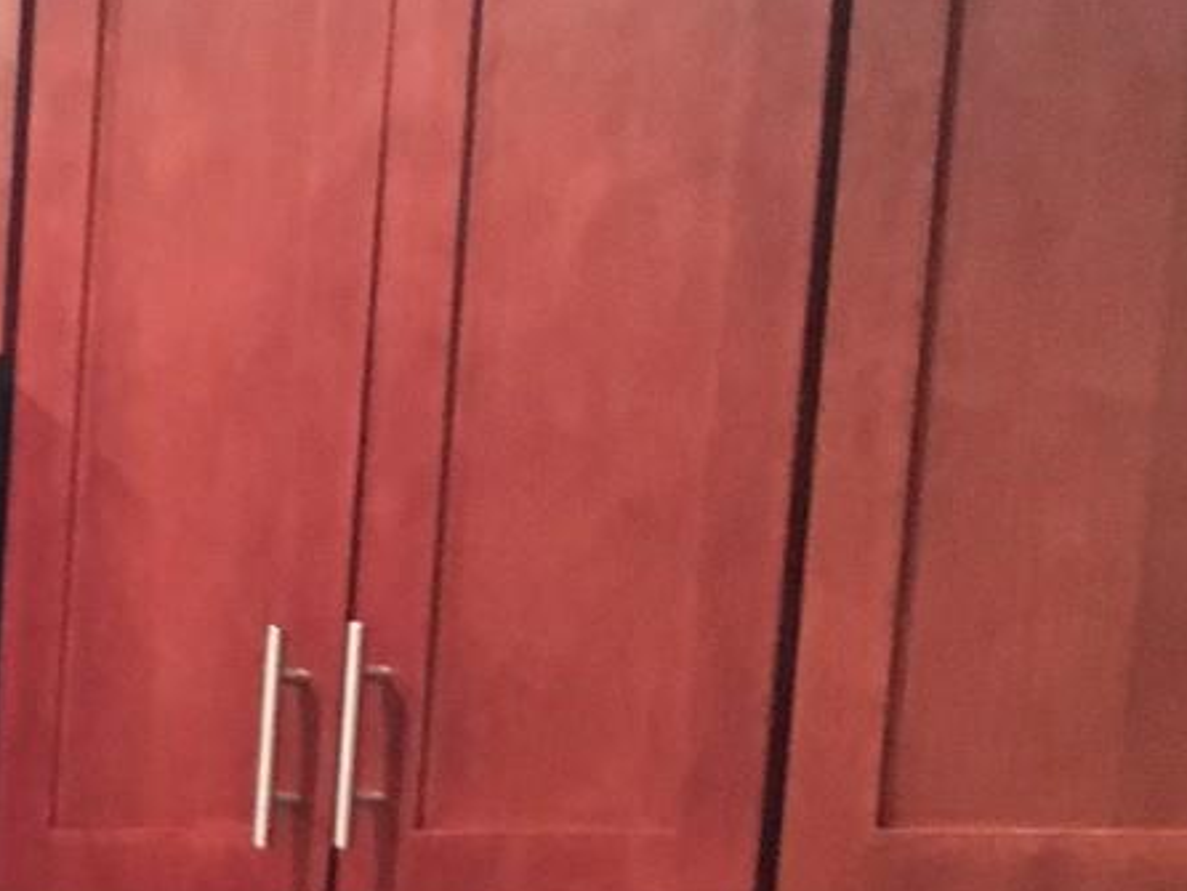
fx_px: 3568
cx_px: -516
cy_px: 1412
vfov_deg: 13.3
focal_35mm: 104
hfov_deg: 17.3
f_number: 2.2
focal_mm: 4.15
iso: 320
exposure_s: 1/15
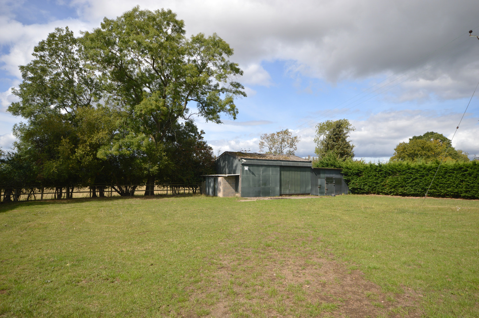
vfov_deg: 59.4
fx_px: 279
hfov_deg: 81.3
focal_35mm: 21
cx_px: 240
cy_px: 159
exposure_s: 1/320
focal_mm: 14
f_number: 8
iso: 100
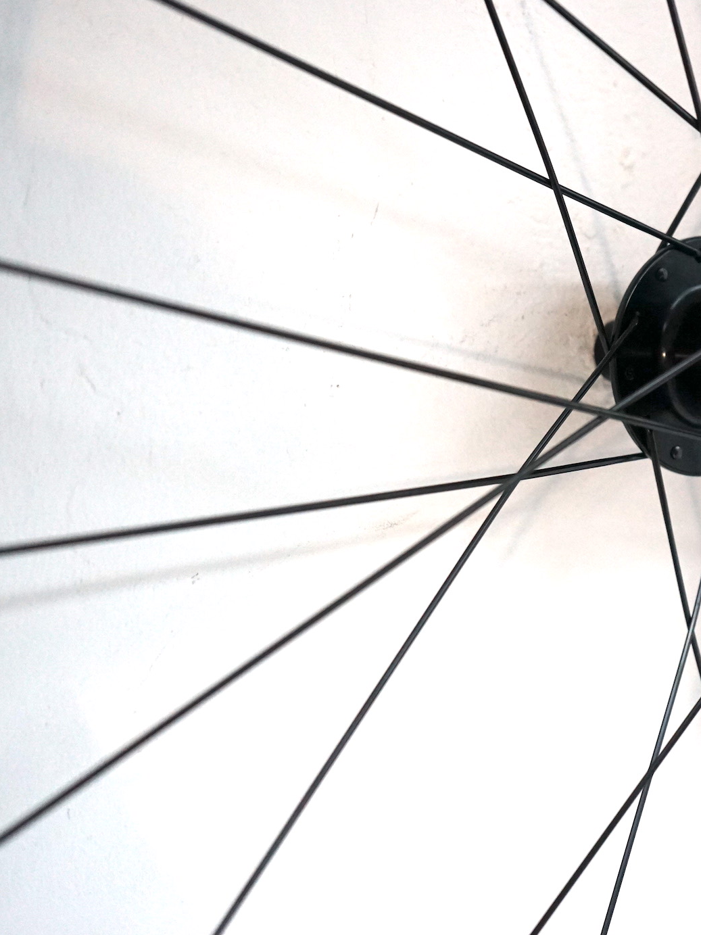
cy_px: 466
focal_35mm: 70
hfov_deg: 20.5
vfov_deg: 27.8
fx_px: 1890
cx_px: 644
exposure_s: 1/160
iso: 3200
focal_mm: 48
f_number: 4.5
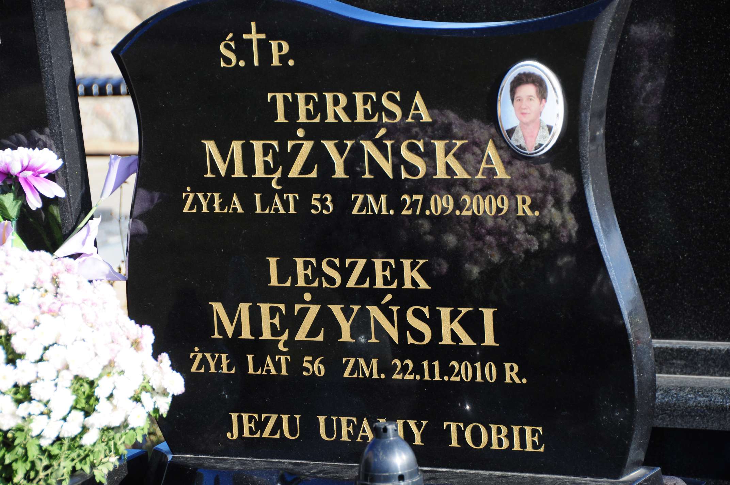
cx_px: 365
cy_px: 242
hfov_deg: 14.4
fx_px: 2886
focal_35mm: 142
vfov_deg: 9.6
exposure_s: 1/500
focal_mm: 95
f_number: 7.1
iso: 320
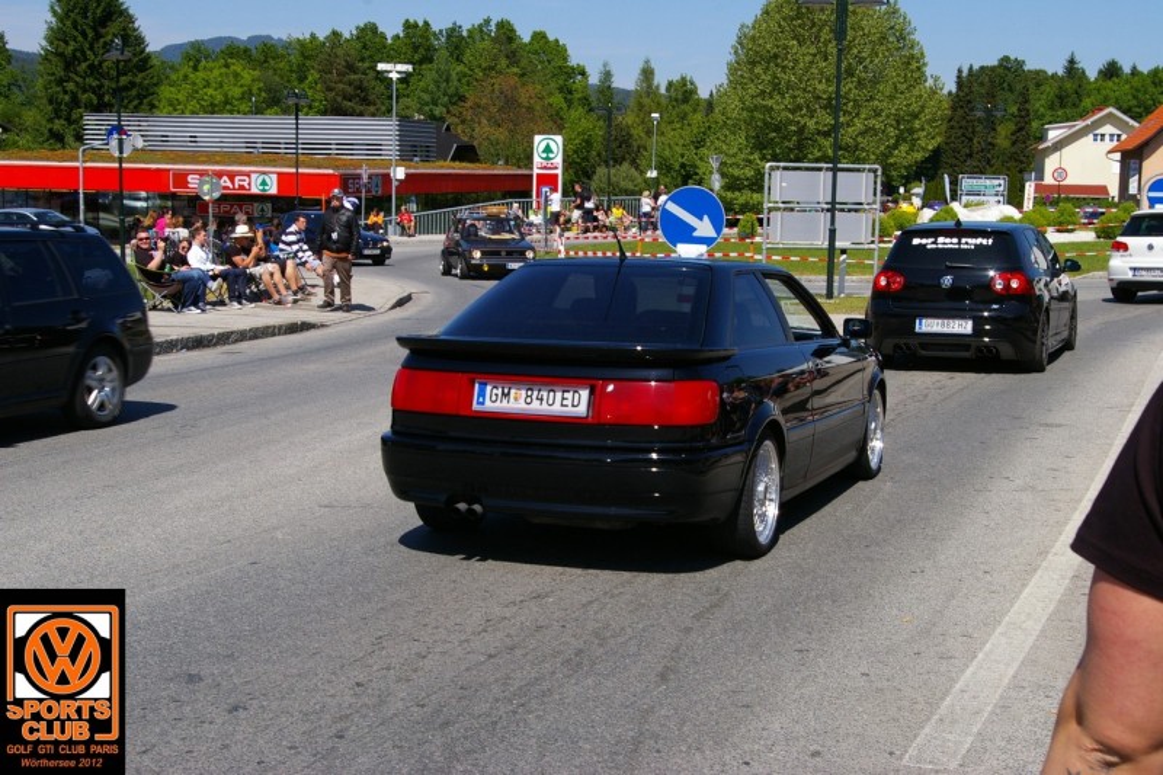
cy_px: 388
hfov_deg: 37.9
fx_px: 1696
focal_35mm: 52
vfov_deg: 25.7
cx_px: 582
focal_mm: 35
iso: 200
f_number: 11
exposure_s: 1/250
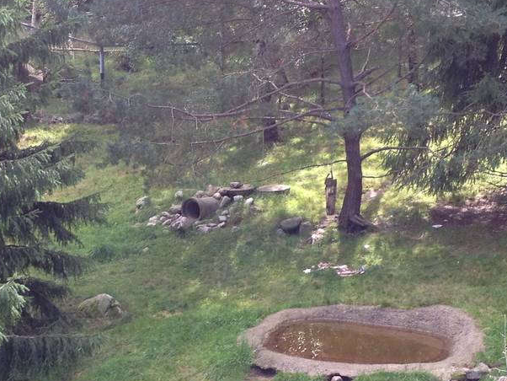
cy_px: 305
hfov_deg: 21.0
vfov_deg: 15.8
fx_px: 1363
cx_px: 183
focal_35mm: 93
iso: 64
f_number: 2.4
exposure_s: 1/120
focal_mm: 4.28
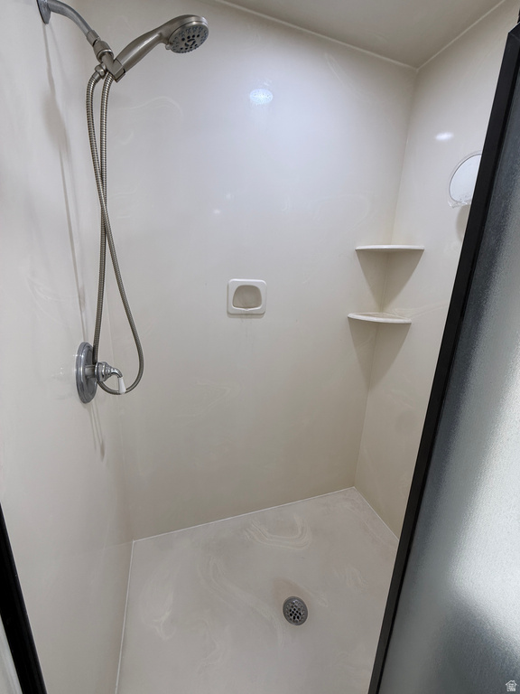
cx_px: 260
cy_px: 347
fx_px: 280
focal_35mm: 14
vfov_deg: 102.1
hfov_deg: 85.7
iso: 80
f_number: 2.2
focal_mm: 2.22
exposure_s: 1/120
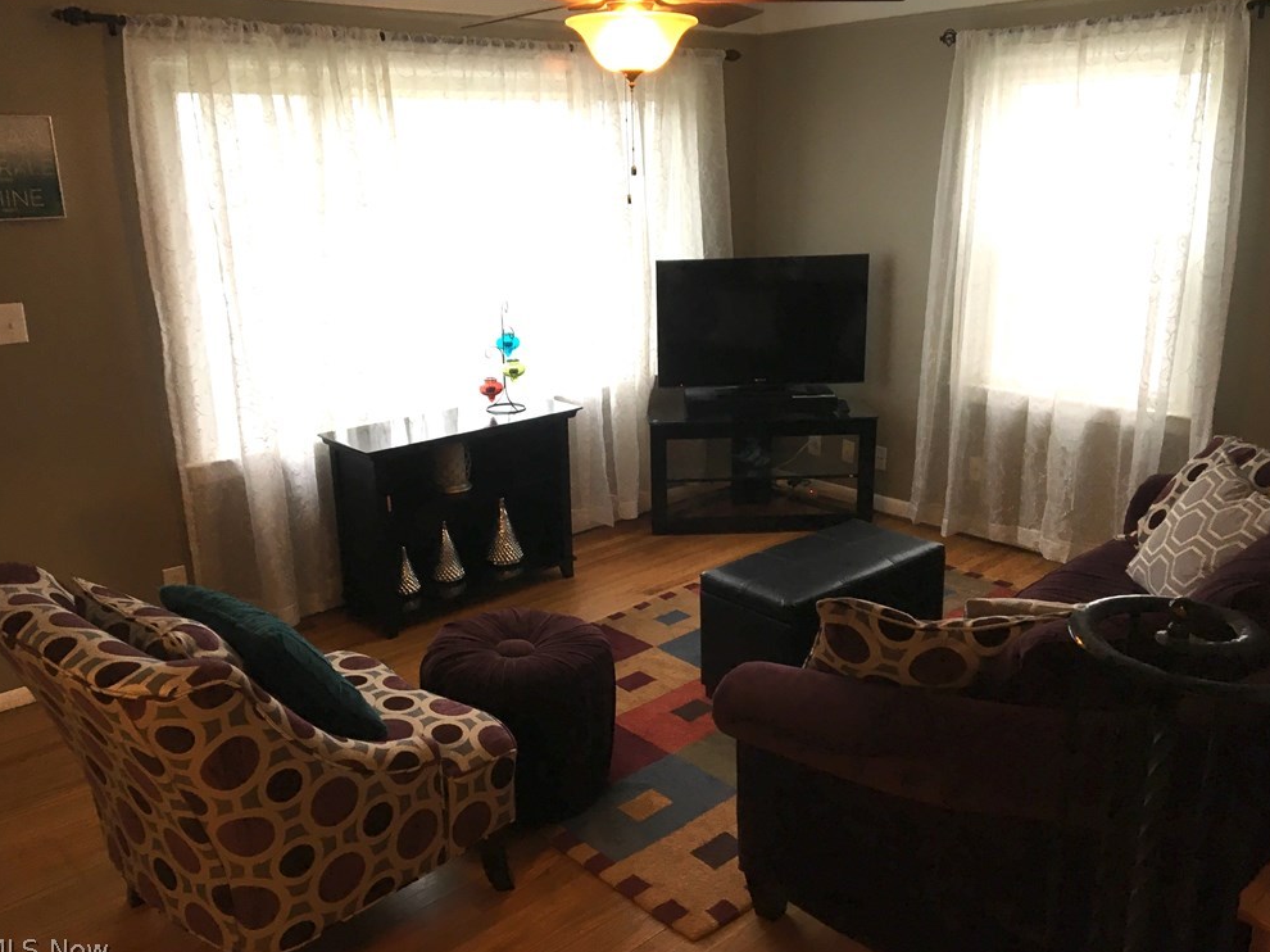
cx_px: 632
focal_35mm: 30
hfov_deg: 60.0
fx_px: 1100
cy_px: 479
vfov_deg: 46.8
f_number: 2.2
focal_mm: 4.15
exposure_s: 1/30
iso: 64
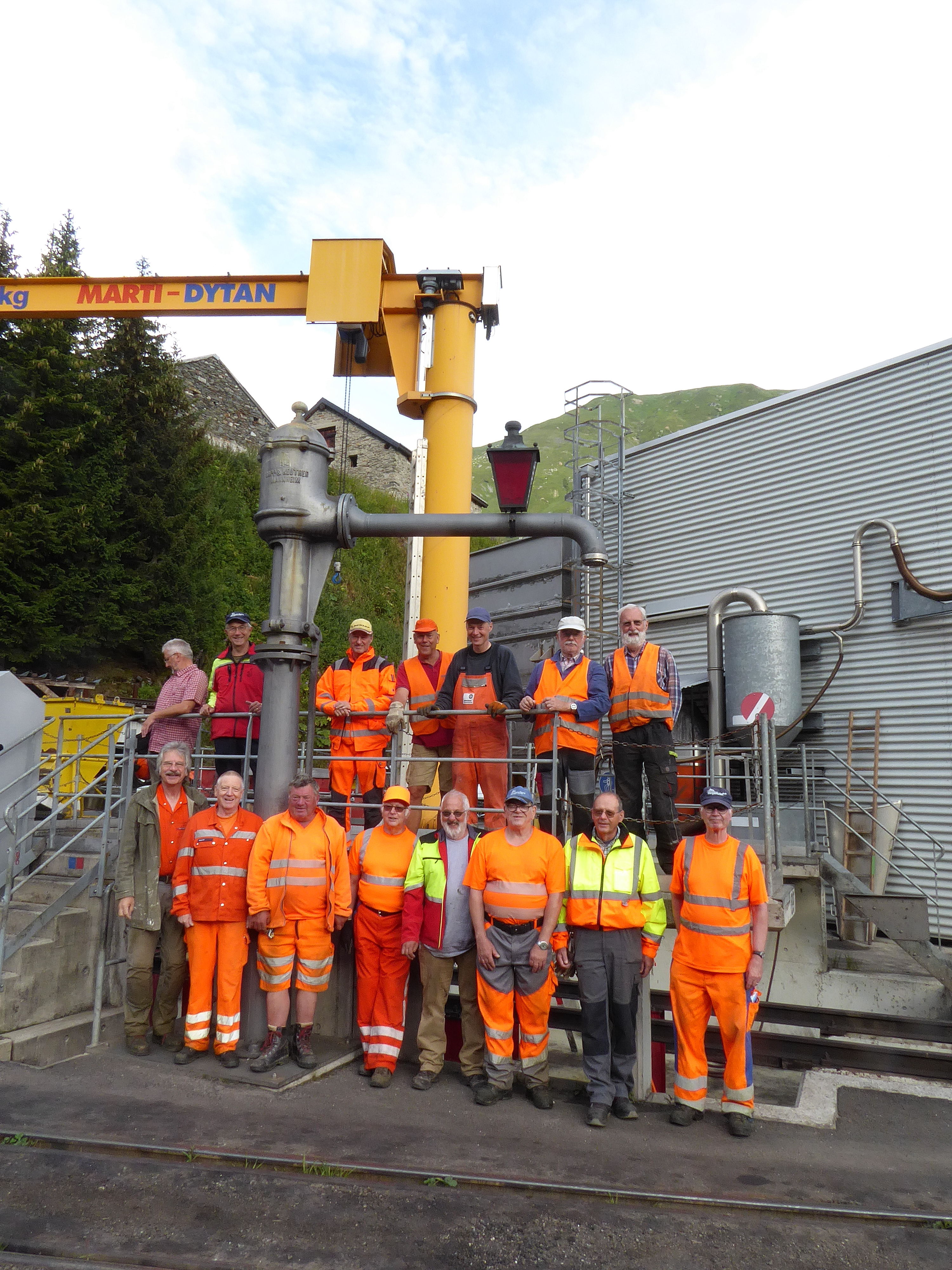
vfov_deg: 71.6
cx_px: 476
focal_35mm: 24
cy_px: 635
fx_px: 880
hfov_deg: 56.8
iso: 160
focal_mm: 4.3
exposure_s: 1/60
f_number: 8
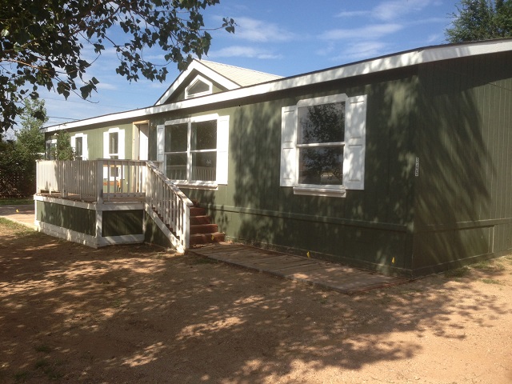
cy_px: 192
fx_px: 488
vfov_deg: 42.9
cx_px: 256
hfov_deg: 55.4
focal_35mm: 33
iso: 64
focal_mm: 4.13
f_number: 2.4
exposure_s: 1/1232
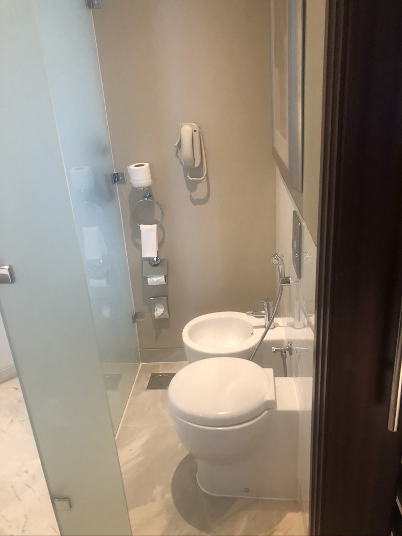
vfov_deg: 63.4
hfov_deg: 49.7
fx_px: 434
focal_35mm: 28
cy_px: 268
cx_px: 201
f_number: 1.8
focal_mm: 3.99
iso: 80
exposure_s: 1/15
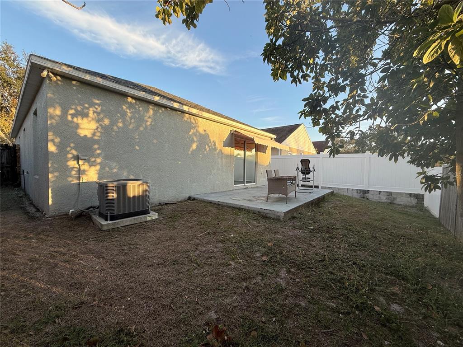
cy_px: 174
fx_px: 187
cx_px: 232
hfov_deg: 102.1
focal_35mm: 14
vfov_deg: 85.7
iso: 50
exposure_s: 1/333
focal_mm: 2.22
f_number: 2.2
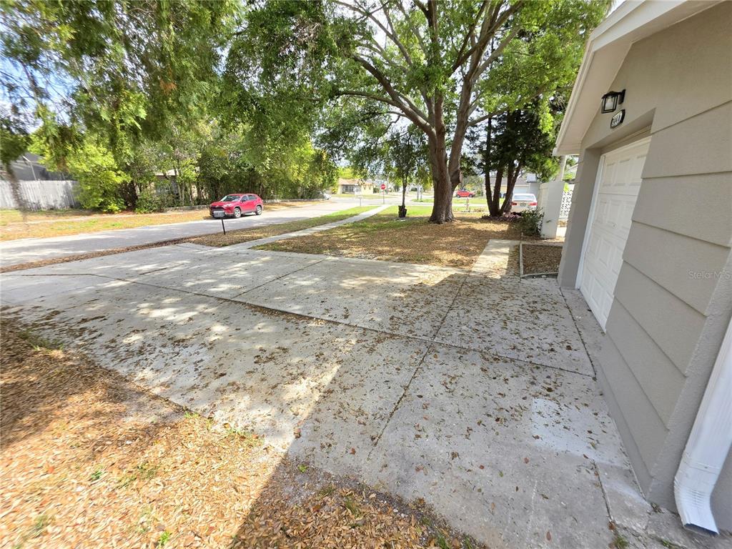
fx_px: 275
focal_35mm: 13
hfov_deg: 106.2
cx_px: 366
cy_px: 274
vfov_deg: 89.9
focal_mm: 2.2
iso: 32
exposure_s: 1/827
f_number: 1.9
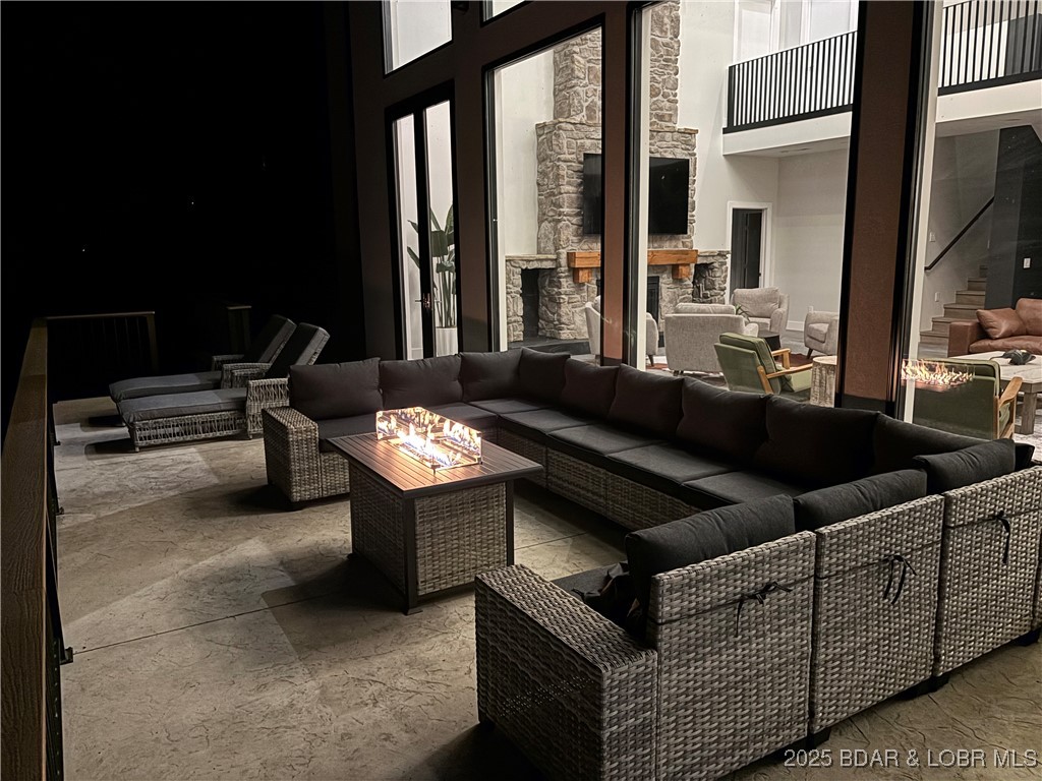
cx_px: 521
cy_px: 390
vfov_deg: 53.1
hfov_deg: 67.3
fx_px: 783
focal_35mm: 26
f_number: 1.6
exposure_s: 1/24
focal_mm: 5.96
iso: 1000
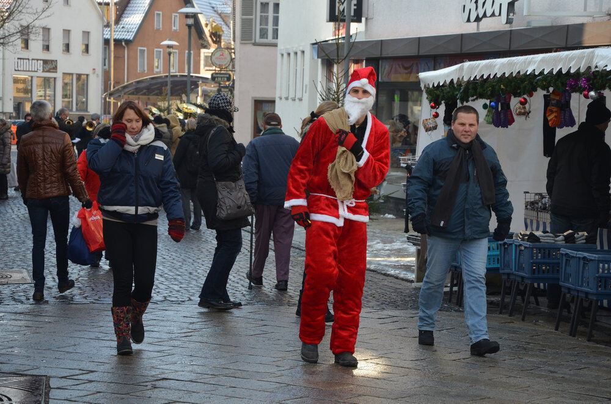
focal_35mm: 112
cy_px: 202
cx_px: 306
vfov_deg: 12.1
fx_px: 1905
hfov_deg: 18.2
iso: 800
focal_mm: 75
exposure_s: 1/750
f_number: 6.7
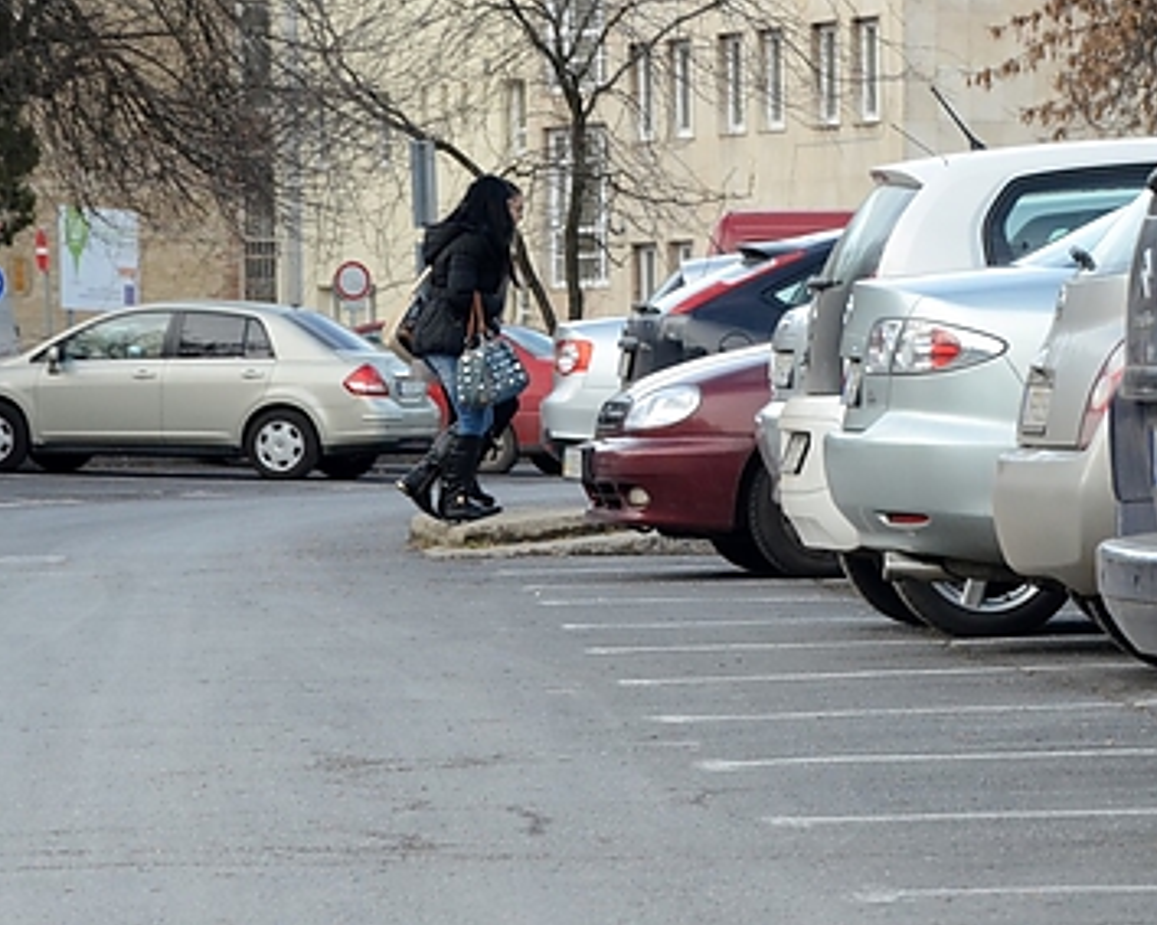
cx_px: 1036
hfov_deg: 7.0
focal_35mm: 275
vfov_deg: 5.6
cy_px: 590
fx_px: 9410
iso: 1000
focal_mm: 105
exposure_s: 1/250
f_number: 9.5
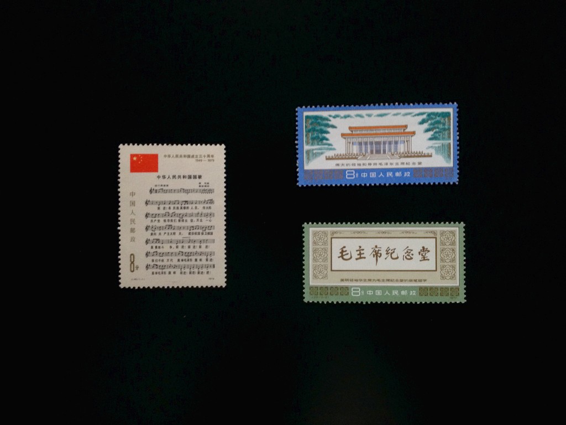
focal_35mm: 35
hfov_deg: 52.6
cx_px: 283
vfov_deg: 40.7
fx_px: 572
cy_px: 212
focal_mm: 4.28
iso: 160
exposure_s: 1/20
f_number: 2.4
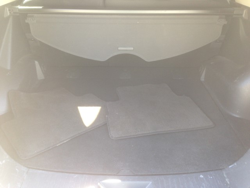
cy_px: 94
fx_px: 238
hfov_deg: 55.4
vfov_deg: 42.9
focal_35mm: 33
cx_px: 125
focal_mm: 4.12
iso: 50
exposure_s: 1/30
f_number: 2.4
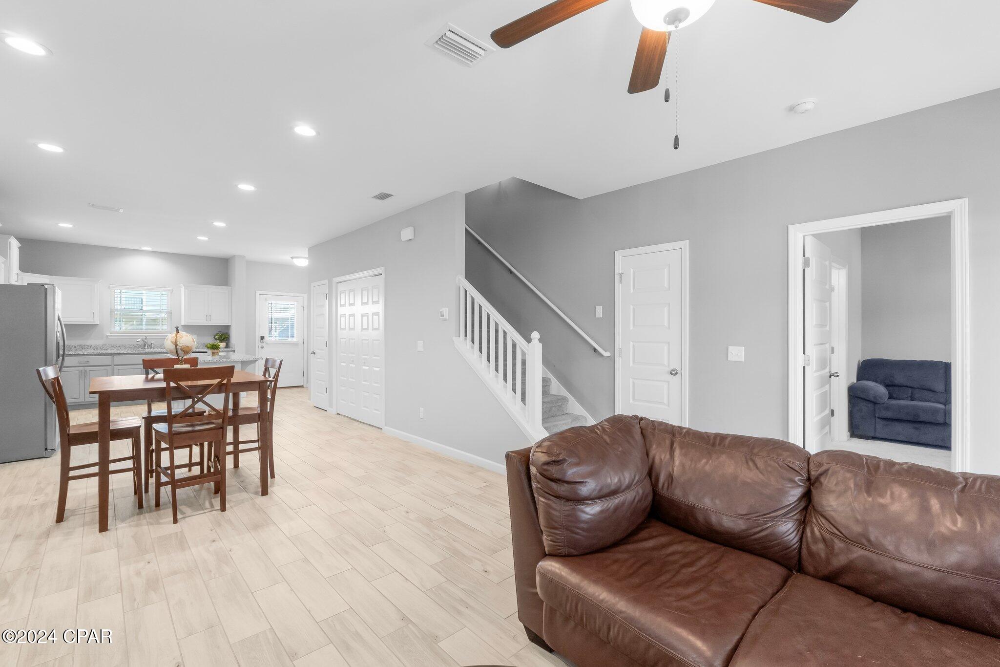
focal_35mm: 15
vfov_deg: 77.3
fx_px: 417
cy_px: 334
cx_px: 500
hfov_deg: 100.4
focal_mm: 10
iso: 400
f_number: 9
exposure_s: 1/8
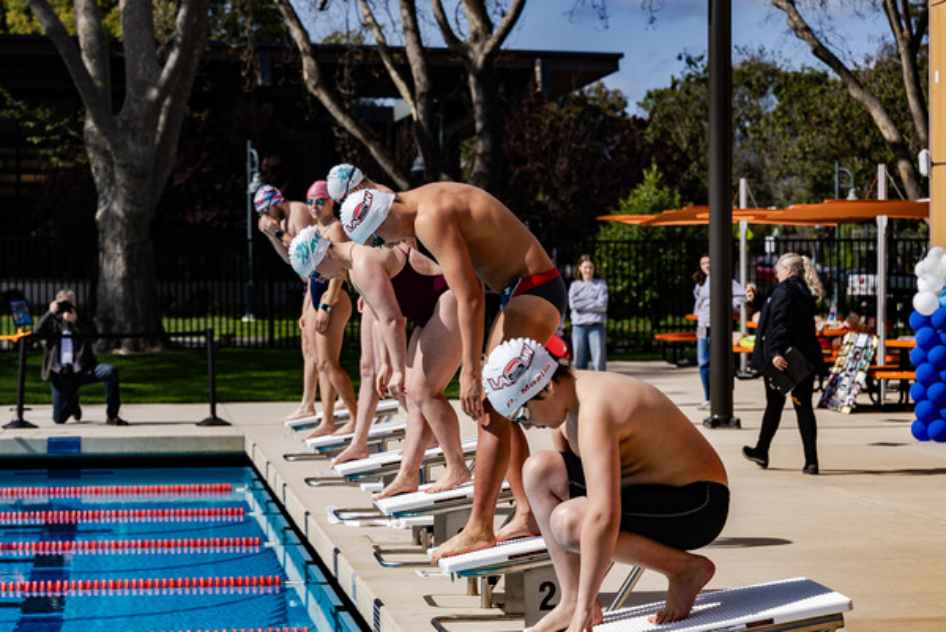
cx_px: 473
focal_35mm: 105
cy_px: 316
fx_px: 2761
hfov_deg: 19.4
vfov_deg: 13.1
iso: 80
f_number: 4.5
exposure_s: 1/500
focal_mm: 70
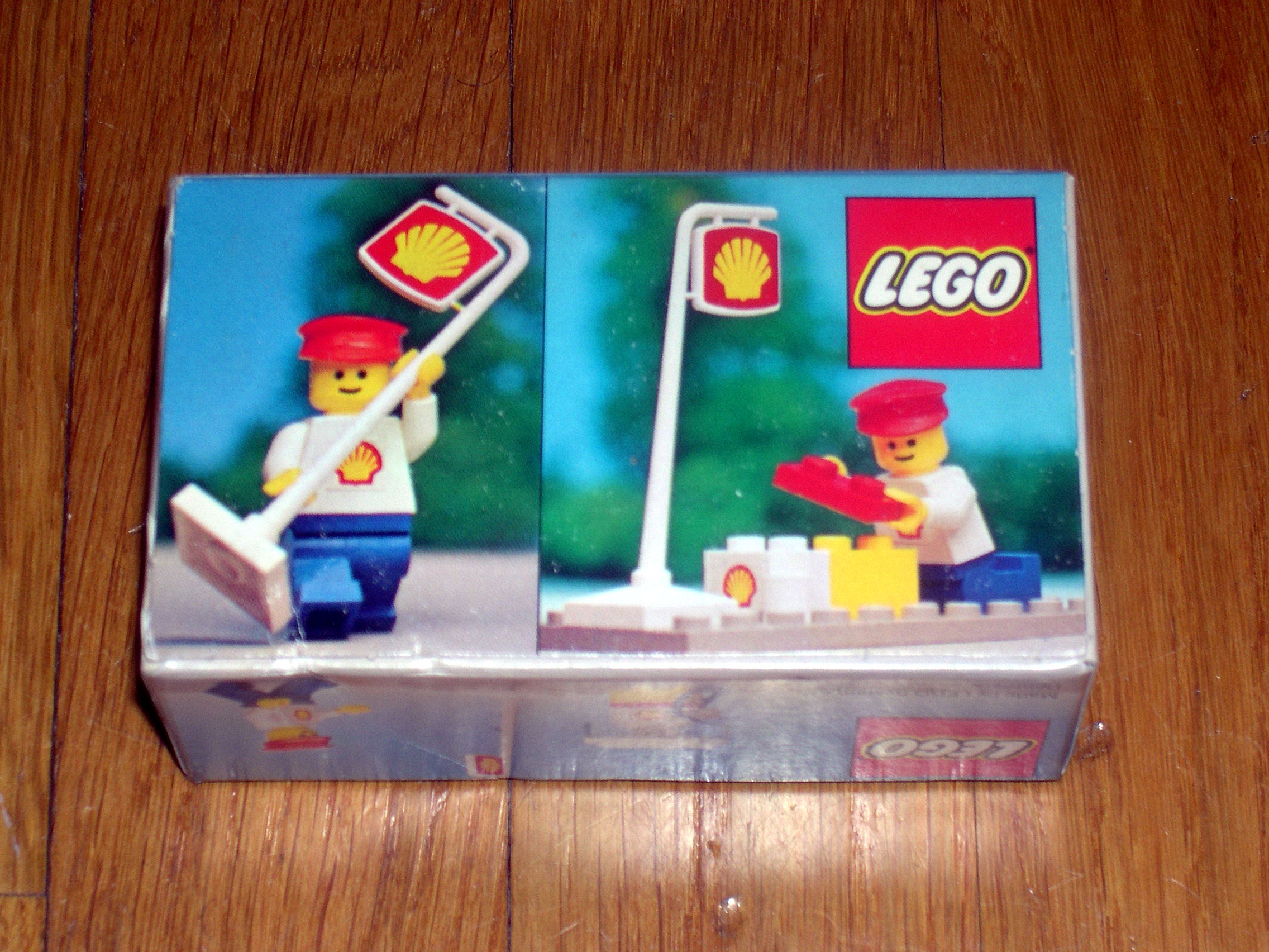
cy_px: 476
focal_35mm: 102
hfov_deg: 19.3
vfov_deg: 14.5
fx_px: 3739
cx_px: 634
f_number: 13
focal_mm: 21.6
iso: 100
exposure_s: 1/60
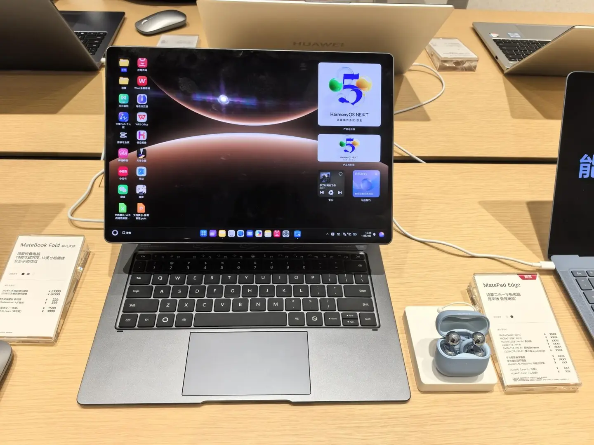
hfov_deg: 65.3
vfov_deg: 51.4
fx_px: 463
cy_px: 222
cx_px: 297
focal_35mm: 27
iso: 160
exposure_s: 1/100
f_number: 4
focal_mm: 6.98
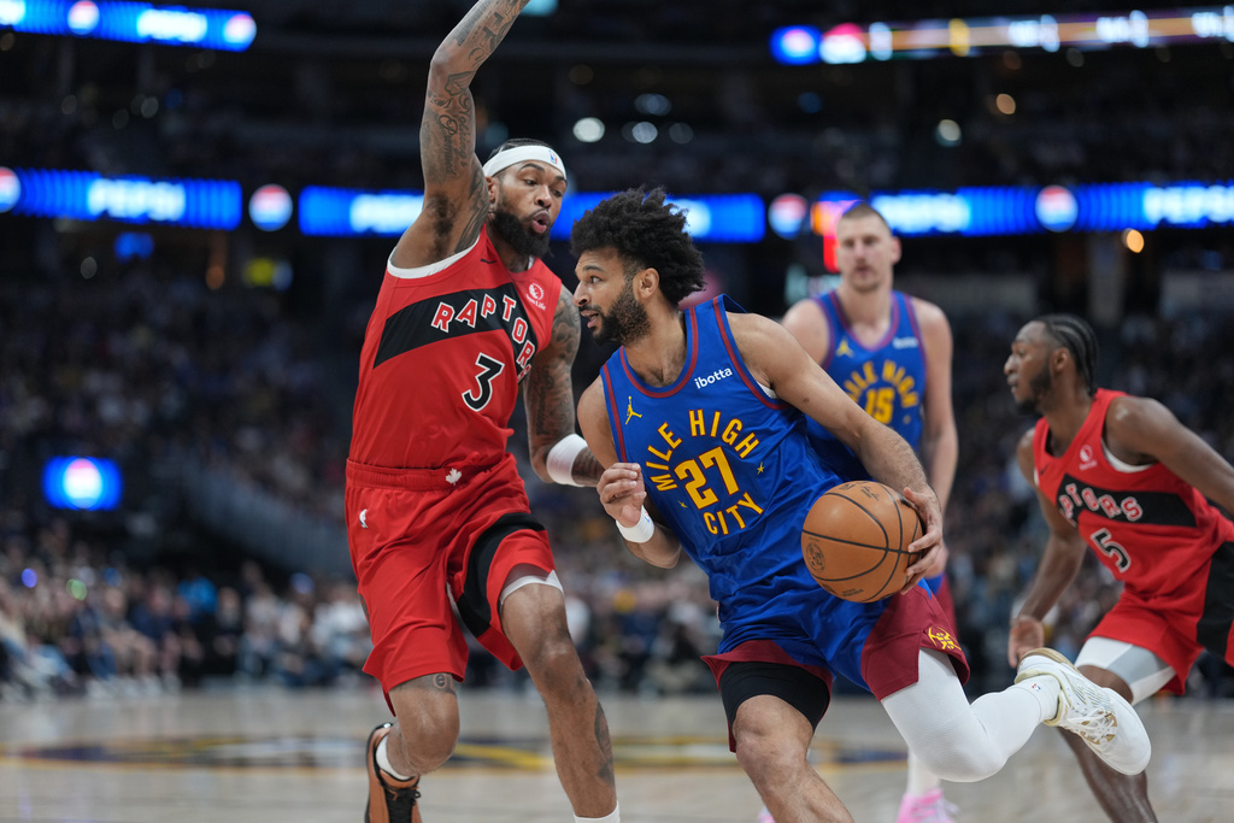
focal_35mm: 85
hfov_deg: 23.9
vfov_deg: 16.1
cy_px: 412
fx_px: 2914
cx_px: 617
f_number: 1.4
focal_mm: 85
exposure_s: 1/3200
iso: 1600
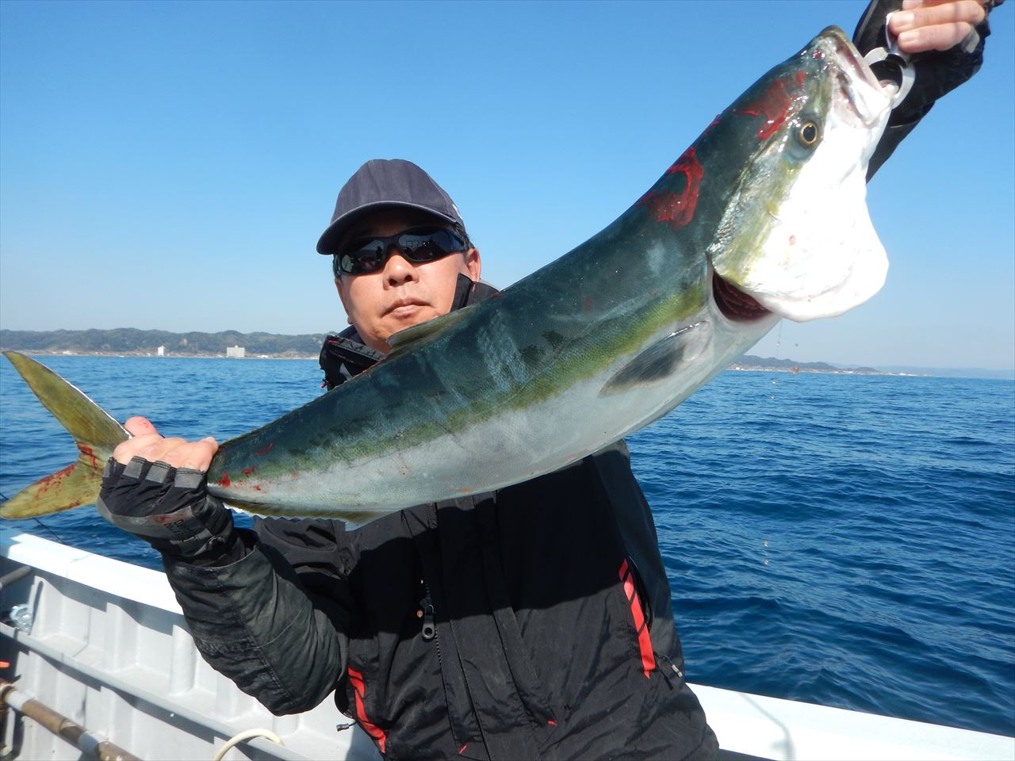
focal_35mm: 24
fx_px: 704
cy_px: 380
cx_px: 508
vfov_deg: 56.8
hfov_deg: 71.6
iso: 125
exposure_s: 1/800
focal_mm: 4.3
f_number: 4.1
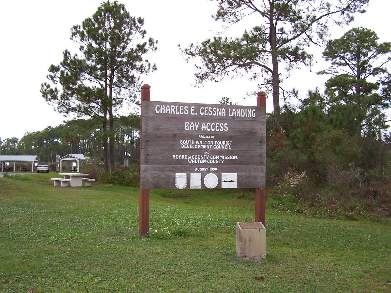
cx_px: 196
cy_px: 146
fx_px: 429
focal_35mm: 38
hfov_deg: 49.0
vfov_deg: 37.7
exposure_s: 1/60
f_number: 2.8
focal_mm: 6.3
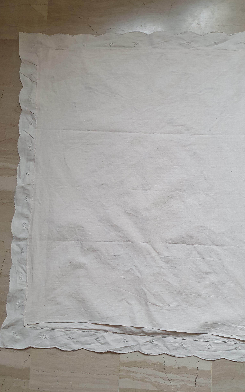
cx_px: 144
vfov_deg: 64.6
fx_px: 310
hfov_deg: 43.0
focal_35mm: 29
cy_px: 201
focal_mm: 4.32
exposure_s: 1/100
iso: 125
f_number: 2.4
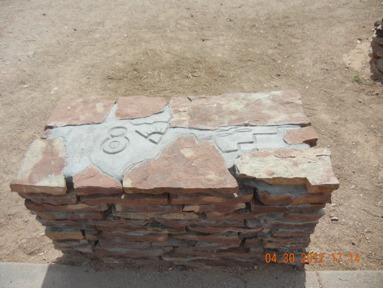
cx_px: 192
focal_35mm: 30
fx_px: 332
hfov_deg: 60.0
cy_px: 144
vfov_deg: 46.8
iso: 160
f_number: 7
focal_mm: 5.4
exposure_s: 1/322
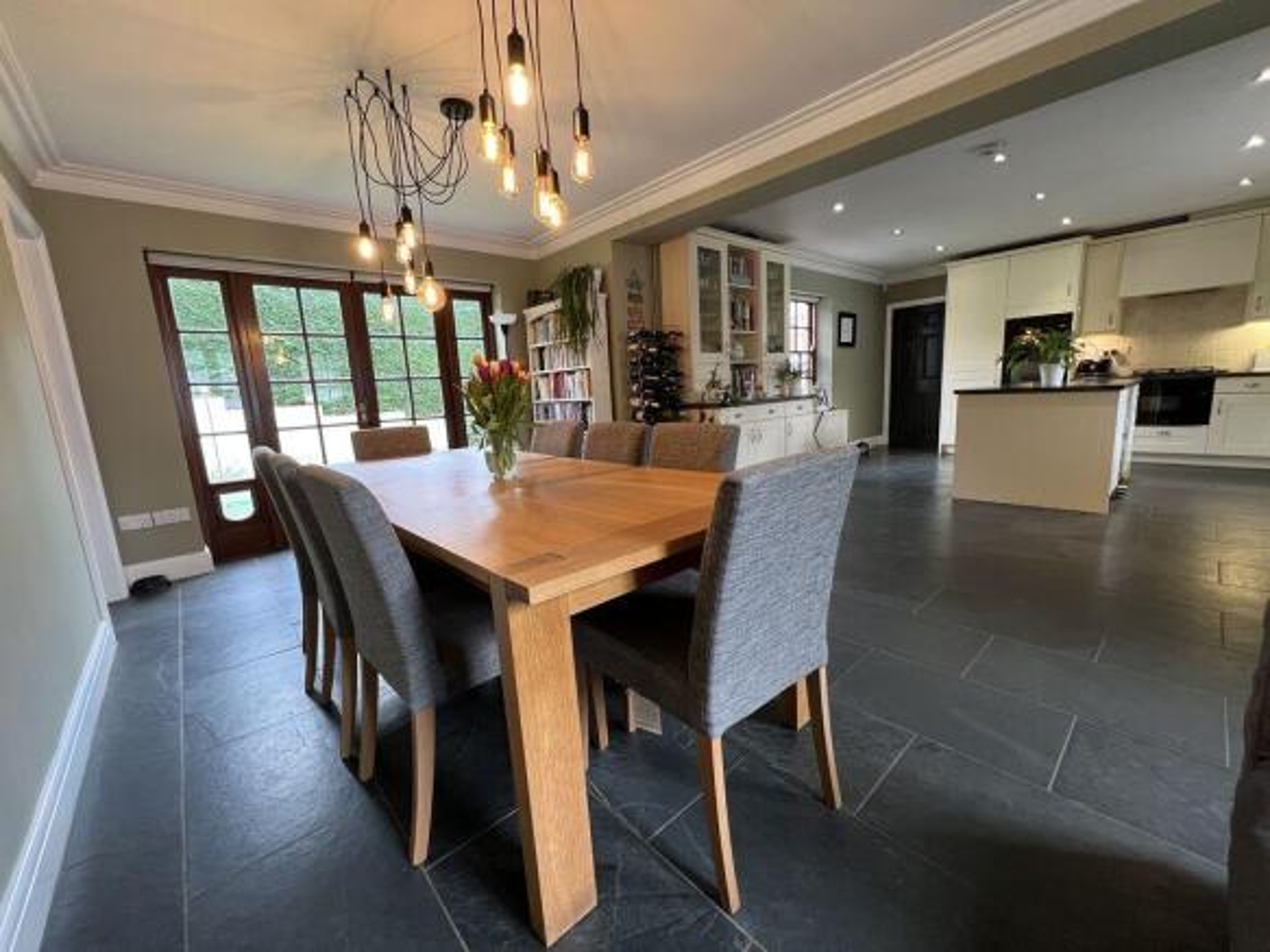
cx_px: 635
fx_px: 477
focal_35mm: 13
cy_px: 476
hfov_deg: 106.2
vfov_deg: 89.9
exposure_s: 1/50
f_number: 1.8
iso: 250
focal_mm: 1.57
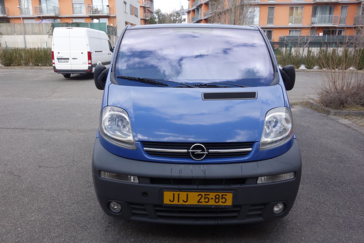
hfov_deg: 65.5
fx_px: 283
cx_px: 182
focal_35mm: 28
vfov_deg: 46.4
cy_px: 122
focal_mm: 10.4
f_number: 10
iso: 125
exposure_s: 1/30
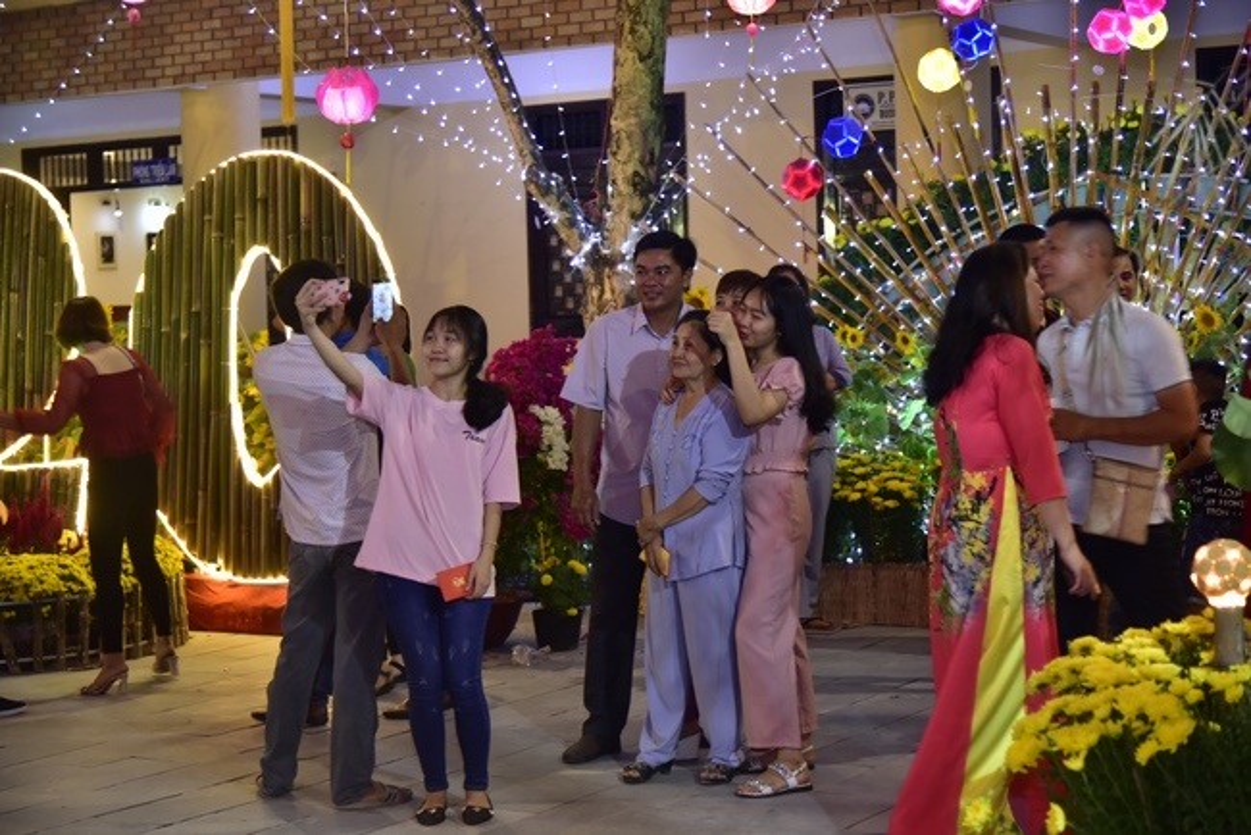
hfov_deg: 30.5
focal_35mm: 66
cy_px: 418
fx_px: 2294
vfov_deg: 20.6
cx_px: 626
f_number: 4
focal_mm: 66
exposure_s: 1/50
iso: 1600
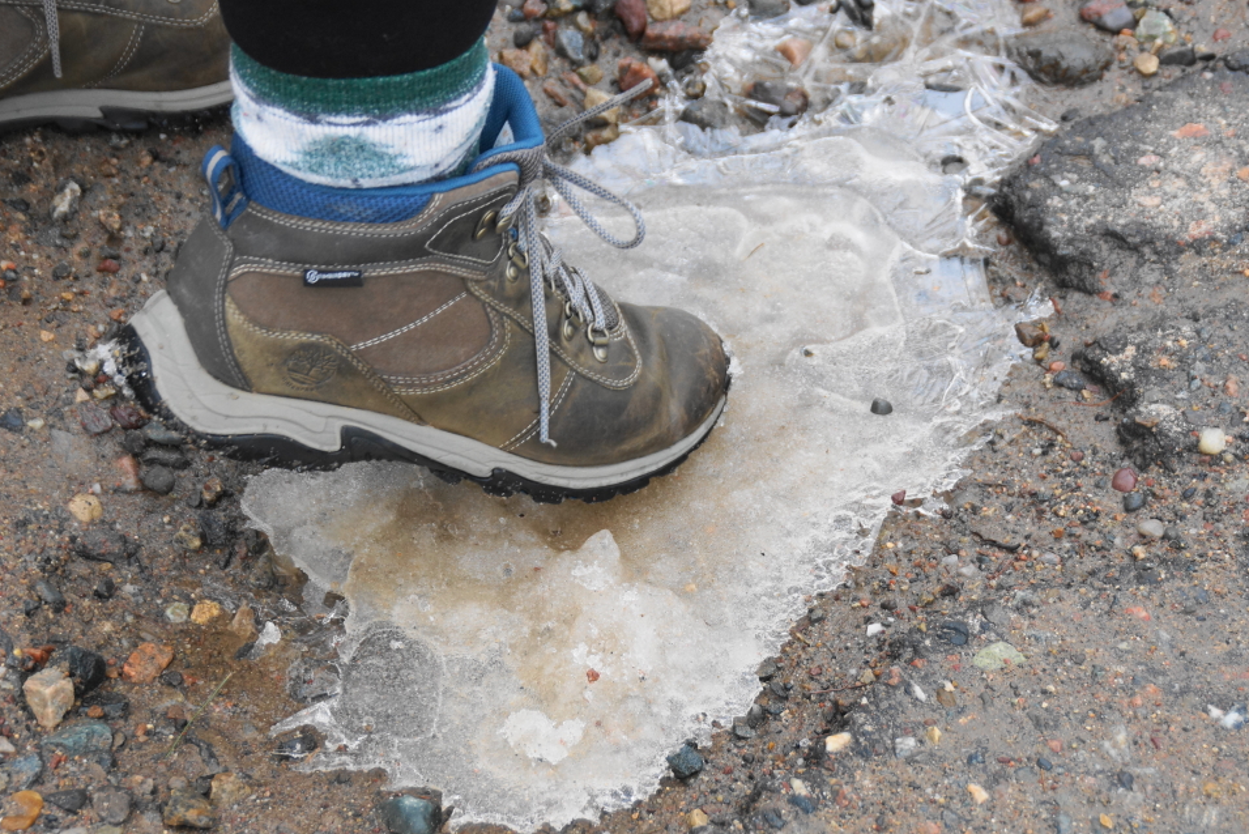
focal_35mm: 94
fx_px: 3262
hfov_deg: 21.7
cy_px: 409
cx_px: 627
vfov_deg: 14.6
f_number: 5
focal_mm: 60
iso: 320
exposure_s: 1/100
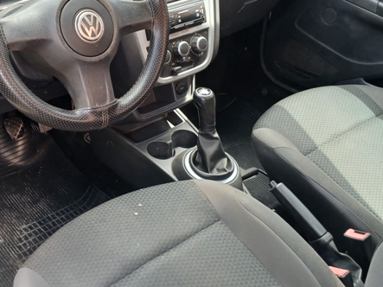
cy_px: 110
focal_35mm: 47
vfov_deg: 30.8
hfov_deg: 40.0
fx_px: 520
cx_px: 128
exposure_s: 1/60
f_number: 1.8
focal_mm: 3.98
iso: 64
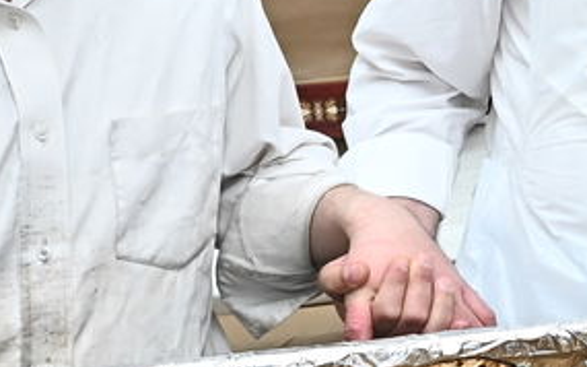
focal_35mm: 120
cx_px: 1190
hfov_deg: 14.4
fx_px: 1919
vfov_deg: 10.6
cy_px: -126
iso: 1600
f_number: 8
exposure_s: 1/200
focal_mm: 24
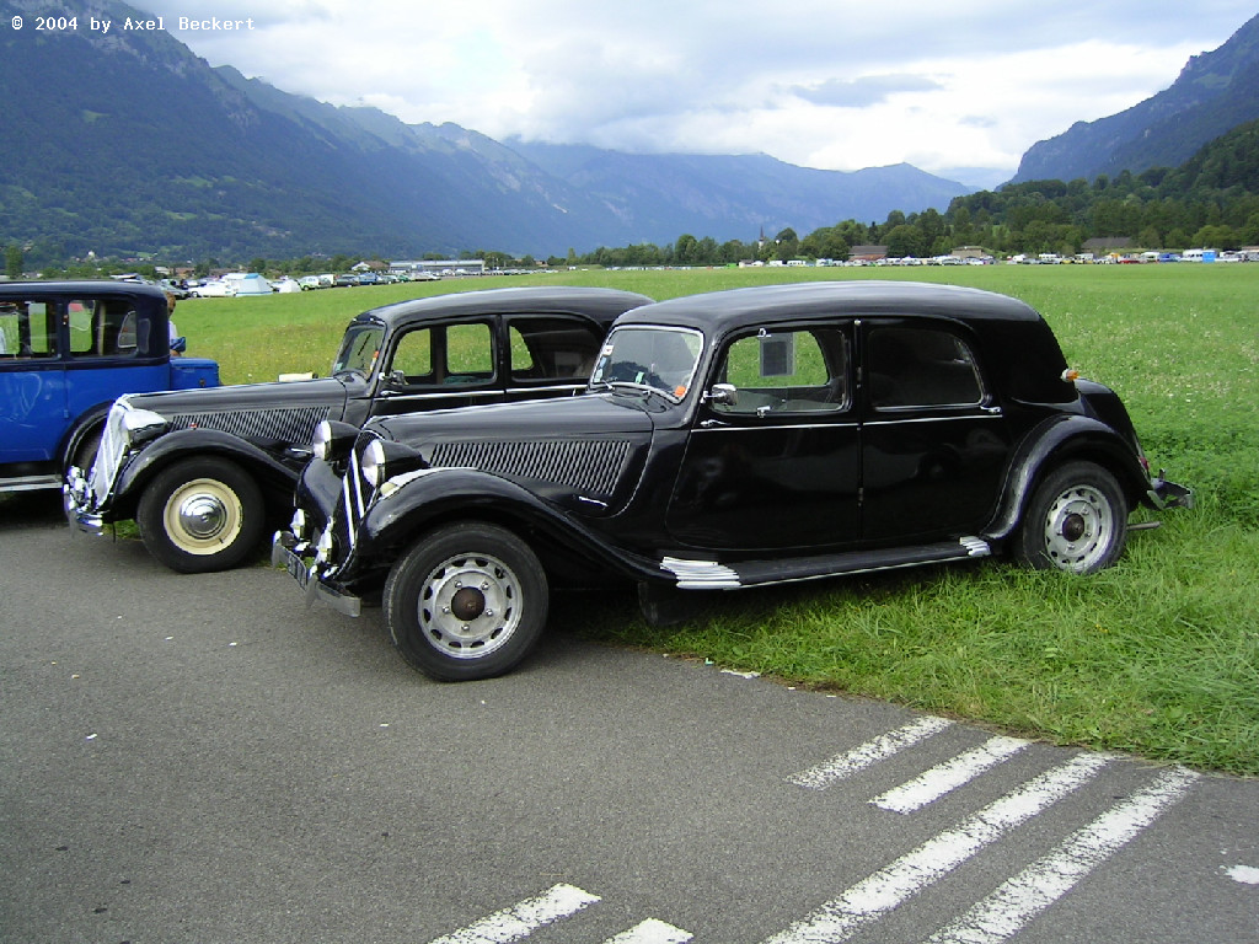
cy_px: 472
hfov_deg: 51.4
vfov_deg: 39.7
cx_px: 630
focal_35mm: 36
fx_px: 1309
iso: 50
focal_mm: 5.6
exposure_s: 1/509
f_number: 2.8
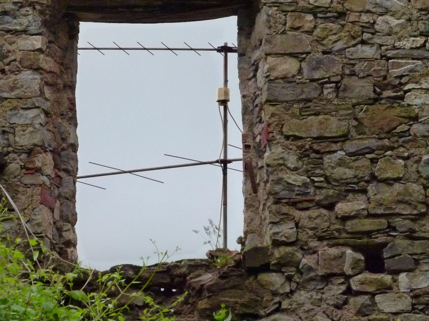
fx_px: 3049
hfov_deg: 8.0
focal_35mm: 246
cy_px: 160
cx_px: 214
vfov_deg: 6.0
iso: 800
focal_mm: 44.3
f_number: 7.1
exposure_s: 1/160
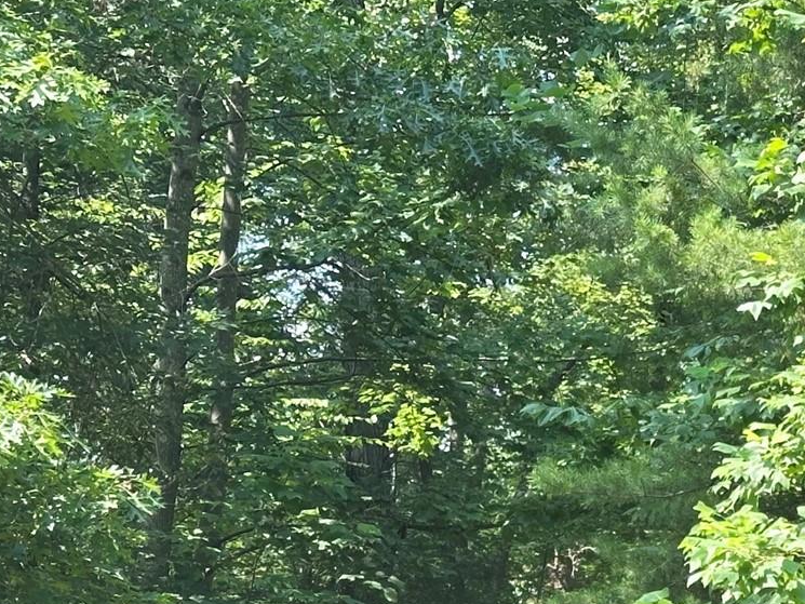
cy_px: 771
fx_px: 3070
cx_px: 926
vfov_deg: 11.0
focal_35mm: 132
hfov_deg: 14.5
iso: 64
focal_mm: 6.86
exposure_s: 1/216
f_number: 1.78
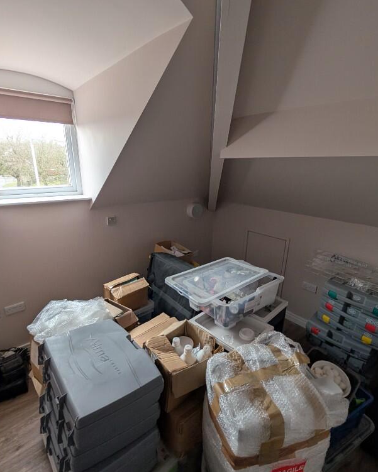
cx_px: 184
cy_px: 238
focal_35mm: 16
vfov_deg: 93.1
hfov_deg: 80.4
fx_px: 224
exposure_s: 1/53.7
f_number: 1.7
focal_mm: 2.02
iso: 83
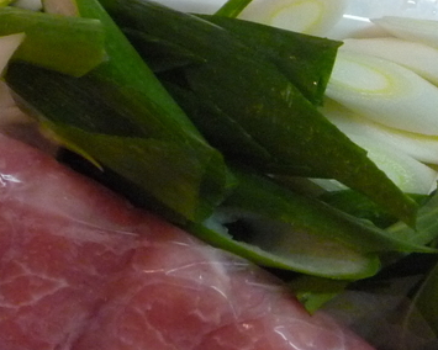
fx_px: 1283
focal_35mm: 99
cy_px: 75
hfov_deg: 19.3
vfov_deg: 15.5
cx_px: 310
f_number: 3.3
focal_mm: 5.2
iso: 400
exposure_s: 1/20
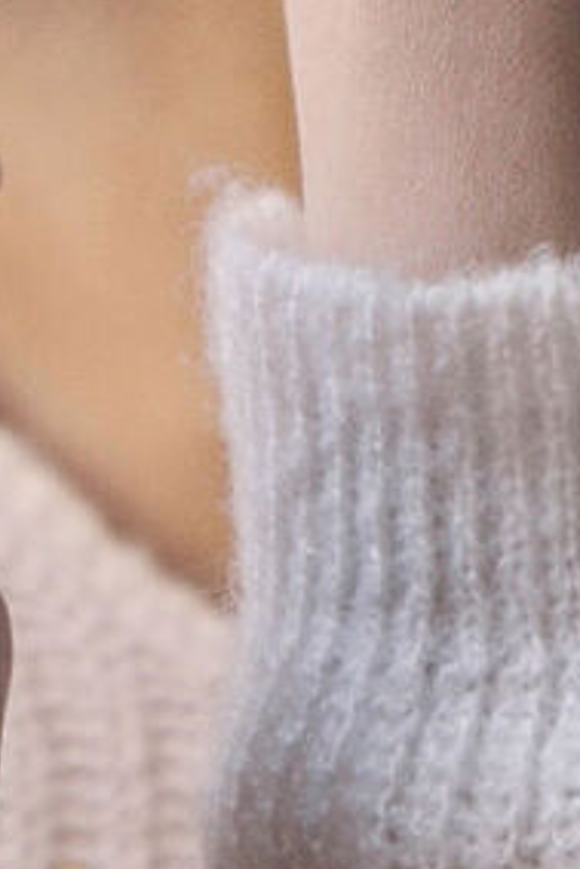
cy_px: -481
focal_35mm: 495
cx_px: 838
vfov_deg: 4.1
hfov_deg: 2.8
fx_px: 11947
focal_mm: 59.6
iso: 1250
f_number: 2.8
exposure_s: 1/160
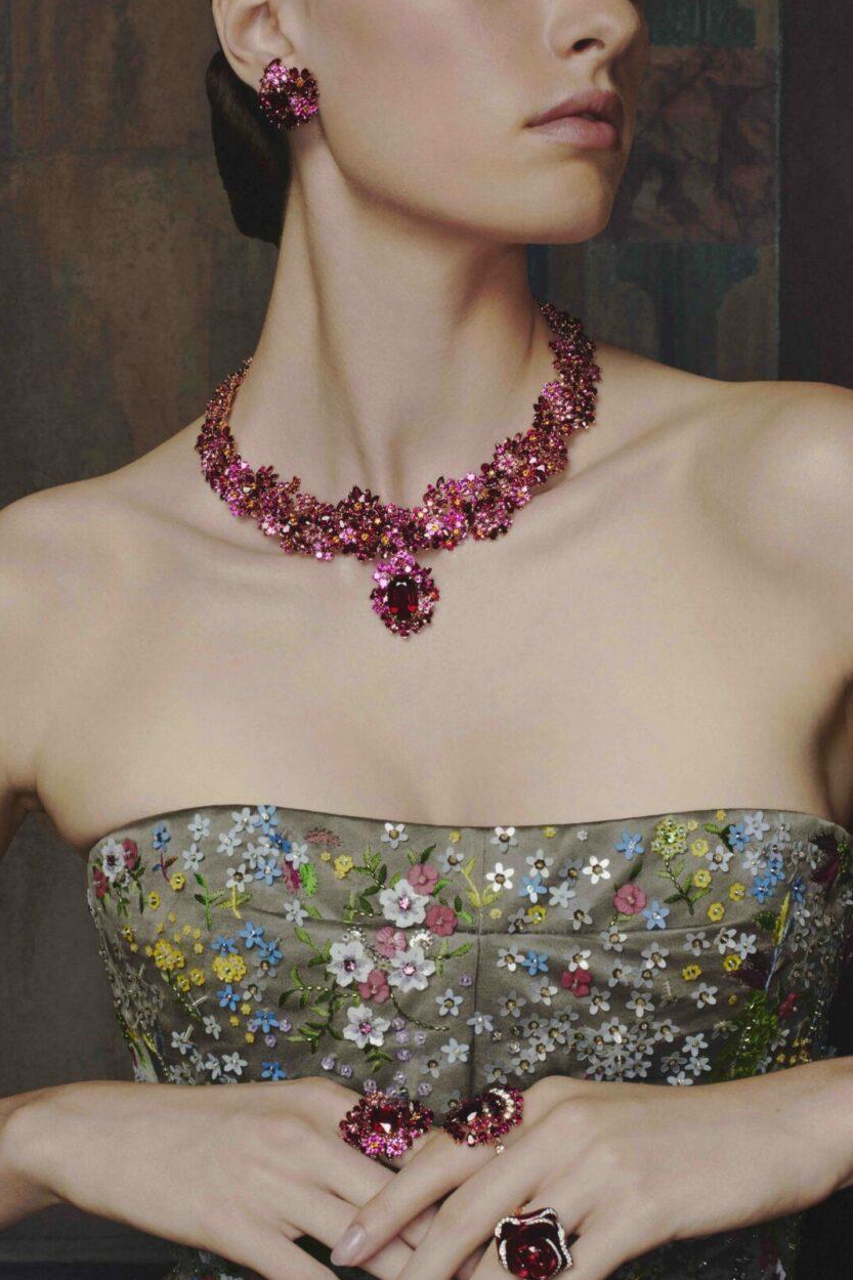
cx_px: 365
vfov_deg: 31.4
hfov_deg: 21.2
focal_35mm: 64
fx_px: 2275
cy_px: 627
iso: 800
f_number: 16
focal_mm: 50
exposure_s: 1/125
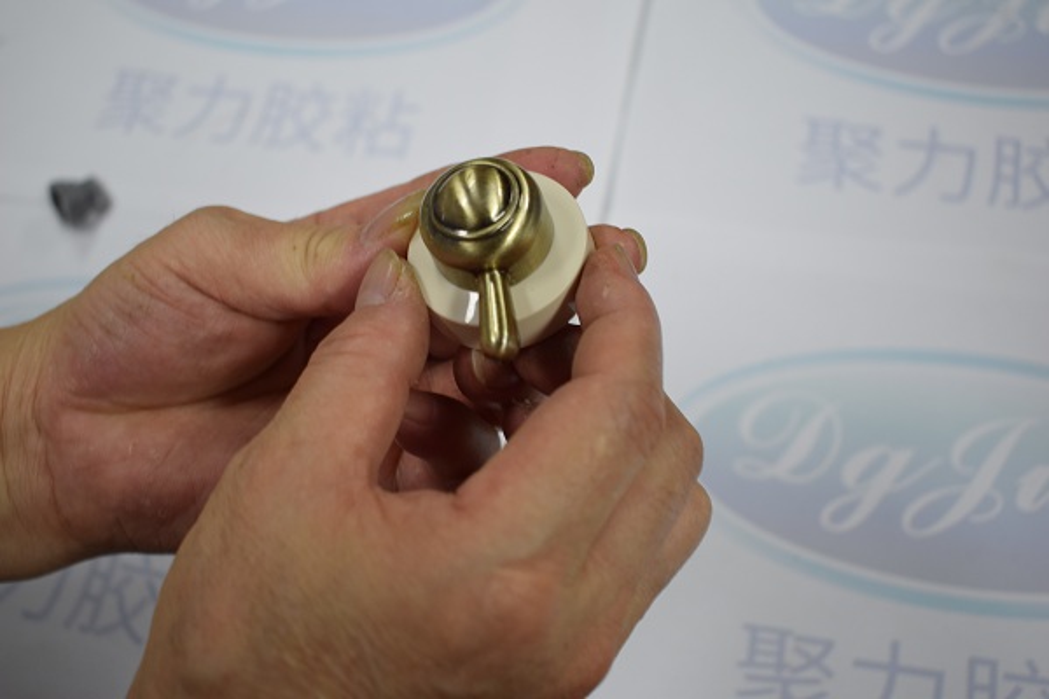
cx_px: 524
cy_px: 350
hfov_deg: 43.6
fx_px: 1311
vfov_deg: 29.9
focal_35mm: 45
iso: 250
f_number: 5
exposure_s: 1/20
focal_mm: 30
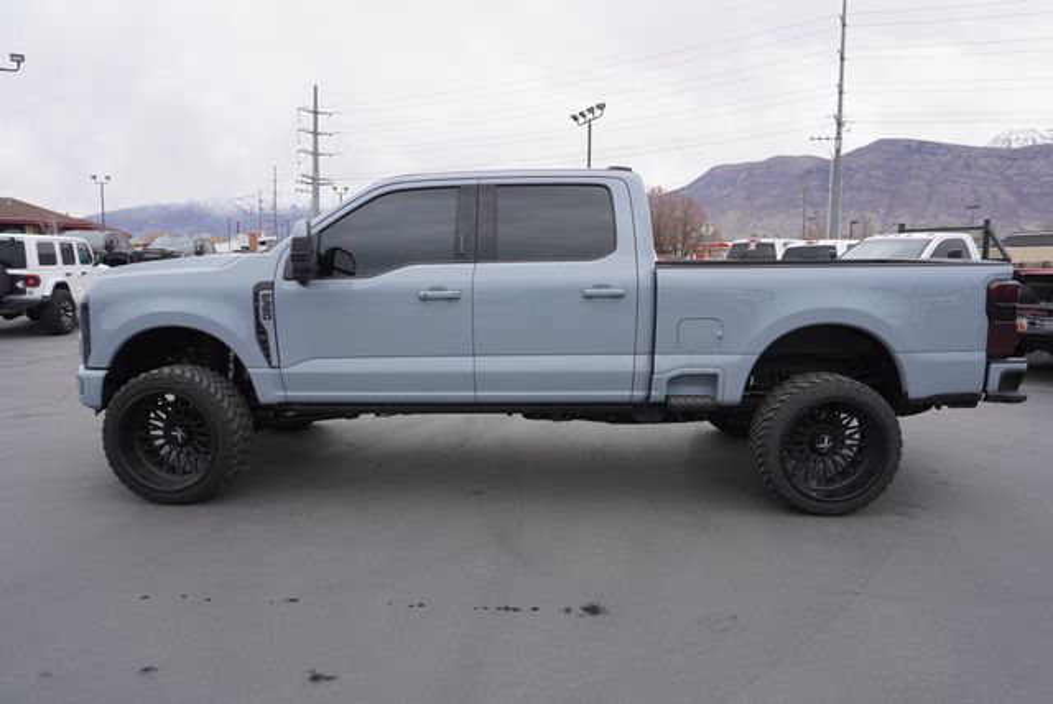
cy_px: 352
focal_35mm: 26
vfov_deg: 50.5
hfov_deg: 70.4
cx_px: 526
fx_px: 747
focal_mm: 17
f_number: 5.6
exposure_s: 1/125
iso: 100
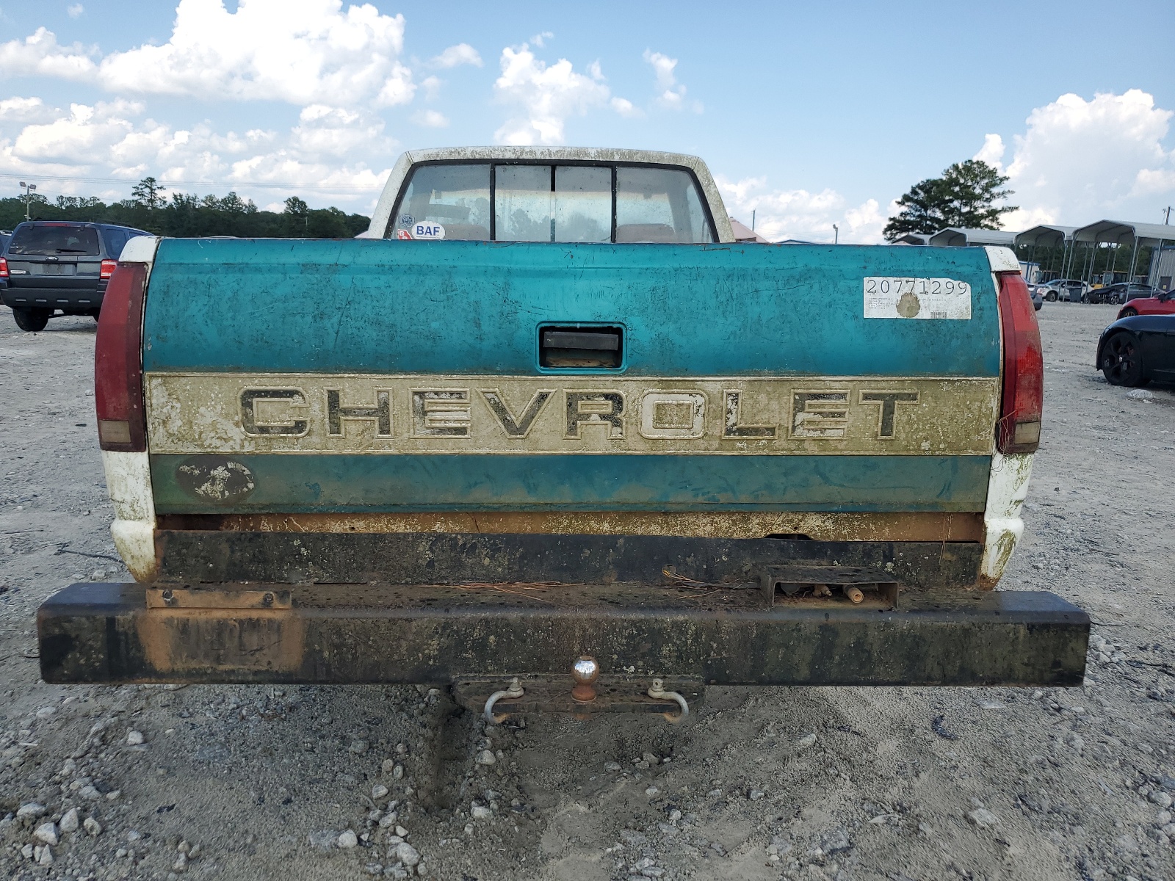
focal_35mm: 26
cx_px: 588
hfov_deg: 67.3
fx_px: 883
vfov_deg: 53.1
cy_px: 440
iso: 50
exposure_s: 1/2000
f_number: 1.5
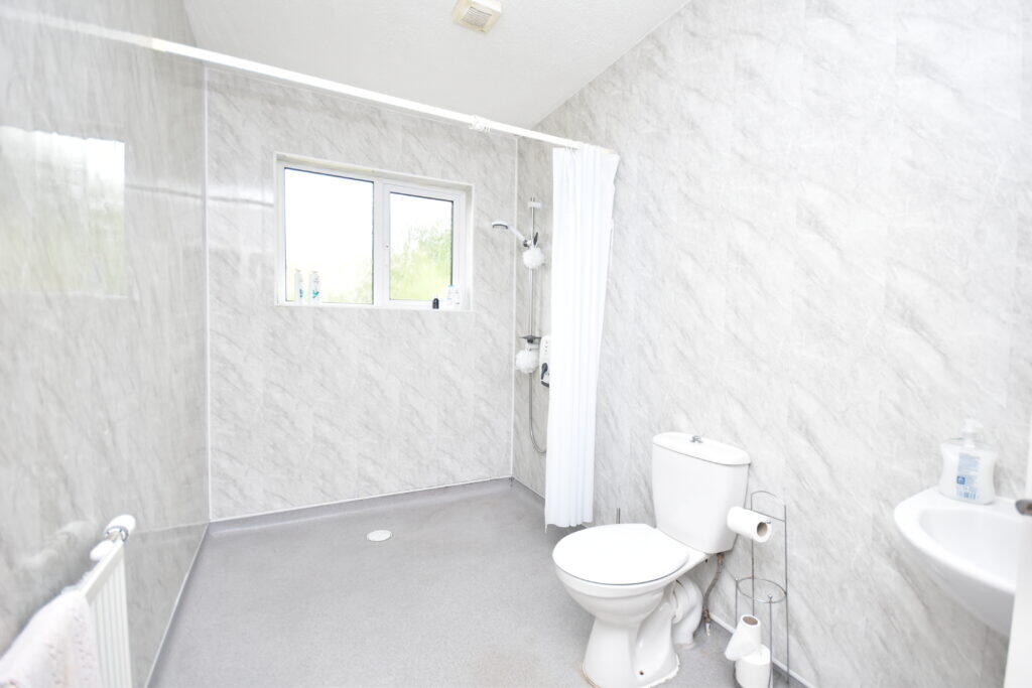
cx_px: 516
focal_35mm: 15
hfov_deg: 100.4
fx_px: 430
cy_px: 344
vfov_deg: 77.3
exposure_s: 1/80
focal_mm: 10
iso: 400
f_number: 4.5
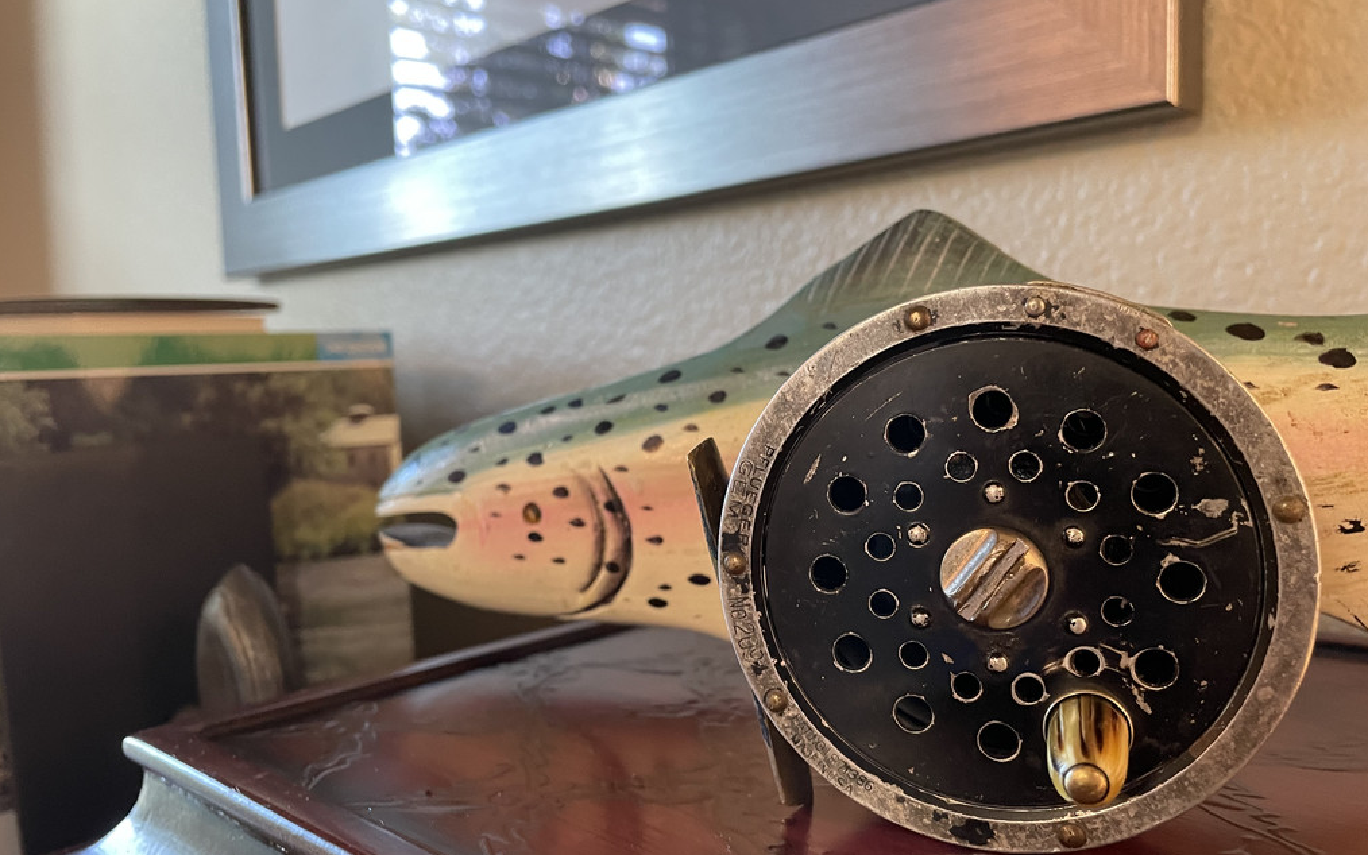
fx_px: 1081
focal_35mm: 29
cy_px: 495
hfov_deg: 64.6
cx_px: 683
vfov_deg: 43.0
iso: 320
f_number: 1.6
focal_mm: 4.2
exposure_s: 1/60
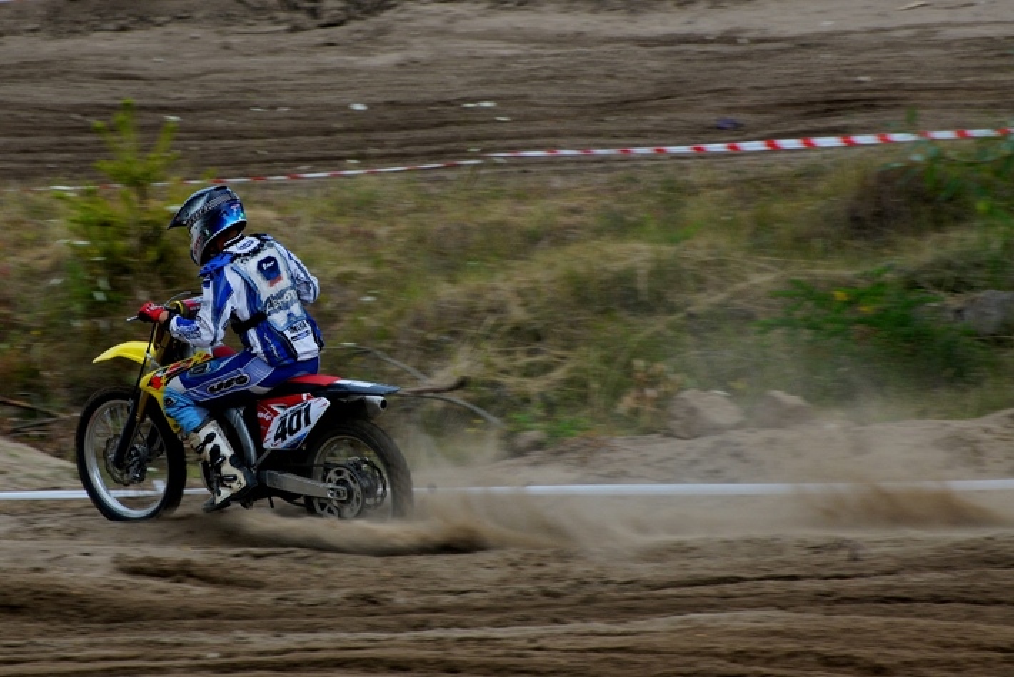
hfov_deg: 6.9
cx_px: 507
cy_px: 338
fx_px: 8453
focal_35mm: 300
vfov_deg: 4.6
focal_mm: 300
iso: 100
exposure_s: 1/250
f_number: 14
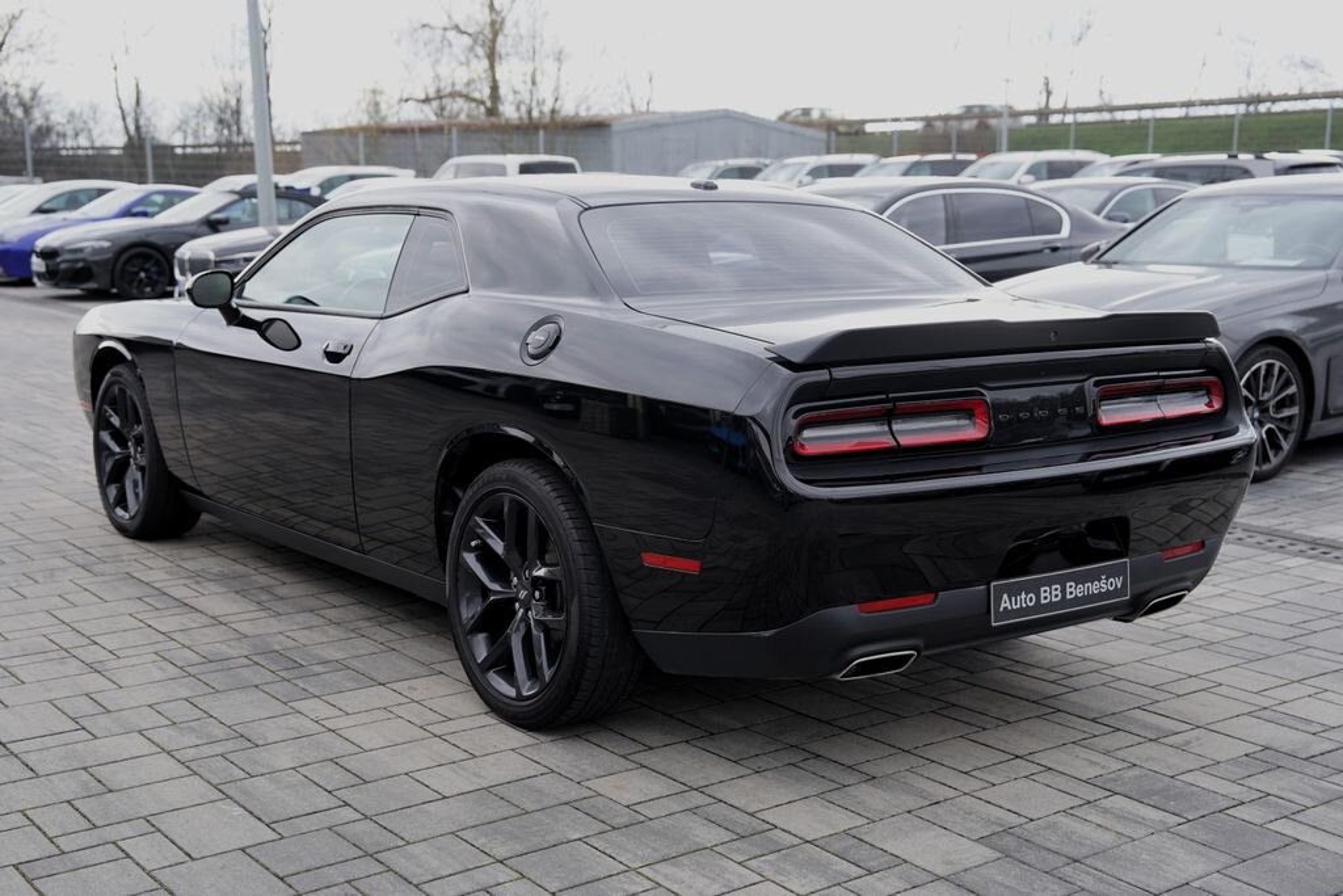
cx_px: 672
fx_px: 1642
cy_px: 448
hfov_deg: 44.5
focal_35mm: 44
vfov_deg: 30.5
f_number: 3.5
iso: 100
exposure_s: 1/80
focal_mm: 44
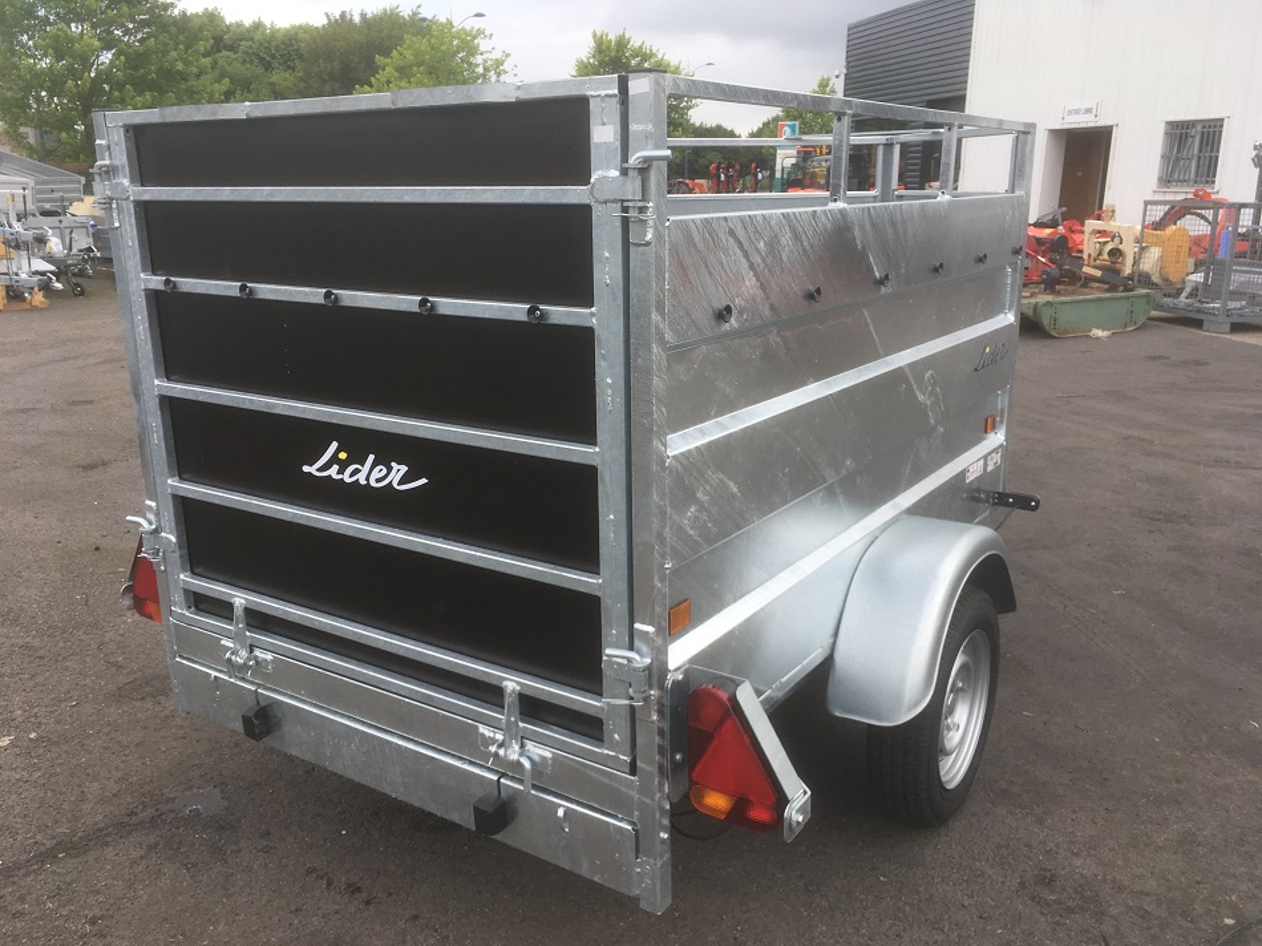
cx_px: 631
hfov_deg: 61.7
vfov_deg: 48.2
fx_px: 1057
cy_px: 473
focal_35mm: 29
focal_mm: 4.15
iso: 25
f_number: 2.2
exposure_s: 1/308
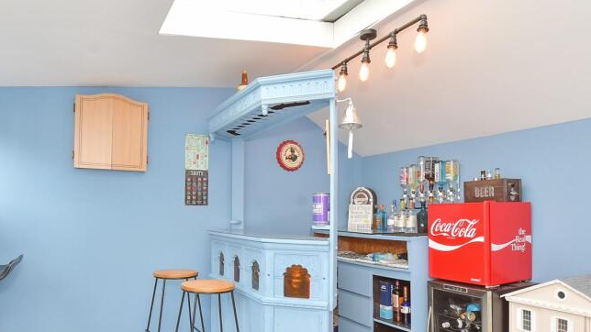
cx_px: 284
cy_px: 210
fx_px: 392
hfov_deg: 74.0
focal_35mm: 25
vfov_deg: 45.5
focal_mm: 10
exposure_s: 1/40
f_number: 8
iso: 500
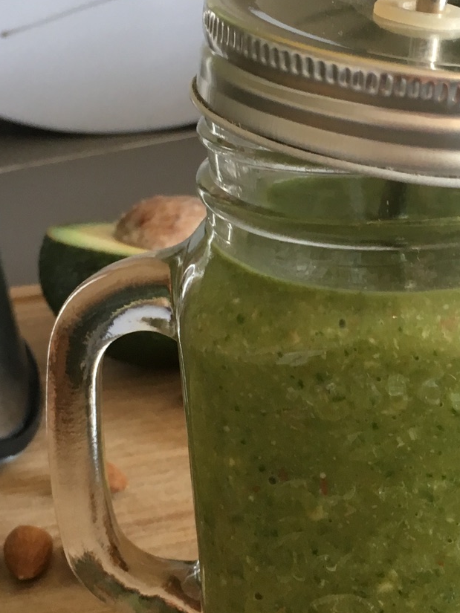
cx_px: 343
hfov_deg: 20.3
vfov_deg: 27.0
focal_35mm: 72
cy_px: 291
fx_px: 1275
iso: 100
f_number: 2.2
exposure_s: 1/33
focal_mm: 4.15
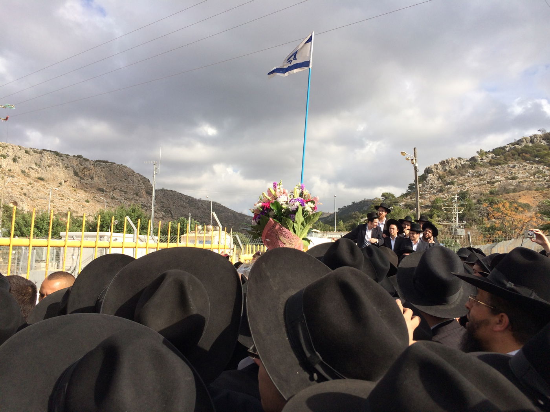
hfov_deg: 60.0
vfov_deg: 46.8
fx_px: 477
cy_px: 206
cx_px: 275
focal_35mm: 30
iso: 40
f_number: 2.2
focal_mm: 4.12
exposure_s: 1/2160
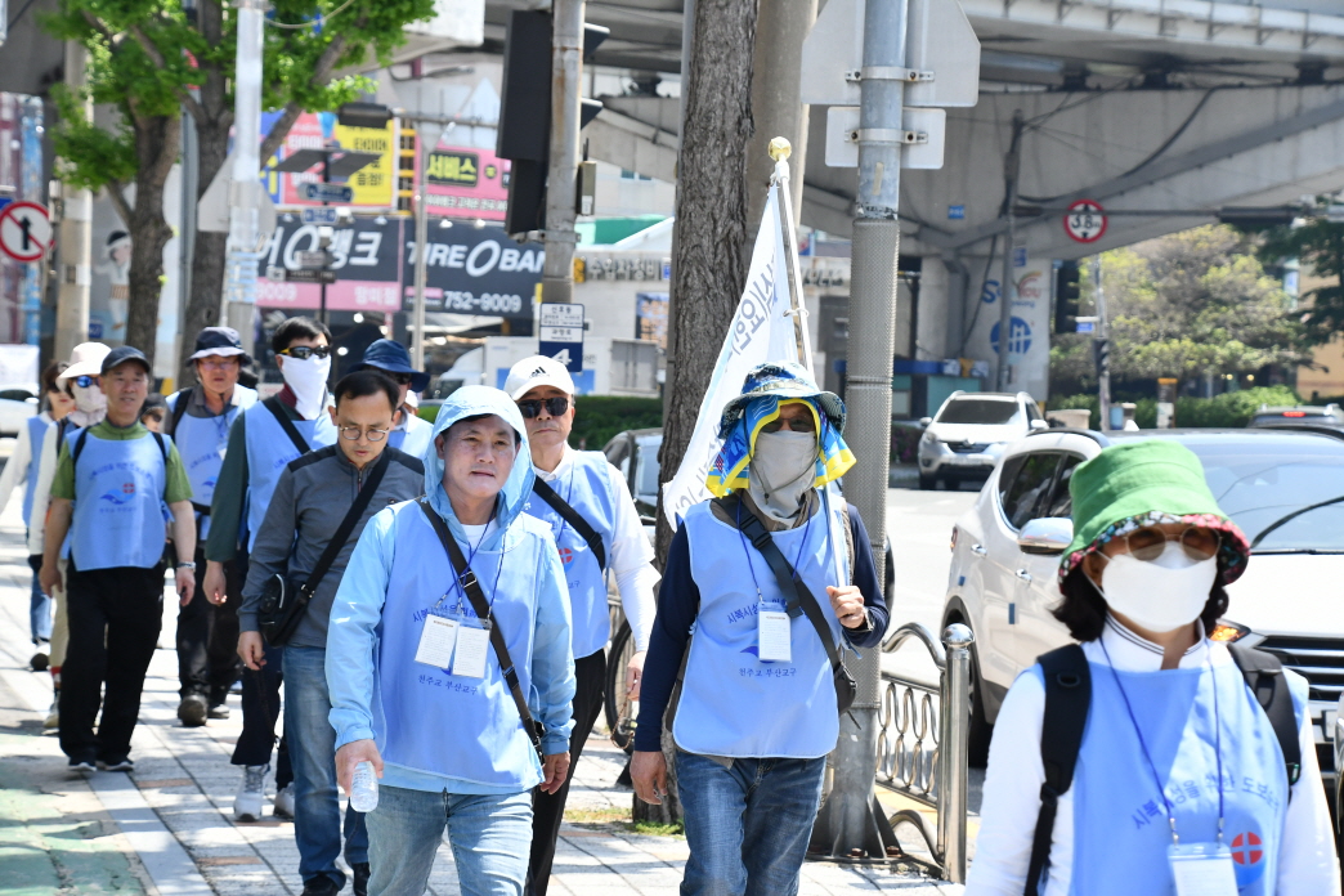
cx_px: 672
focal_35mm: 120
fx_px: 4480
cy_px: 448
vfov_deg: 11.4
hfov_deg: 17.1
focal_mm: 80
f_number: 9
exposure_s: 1/1250
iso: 800
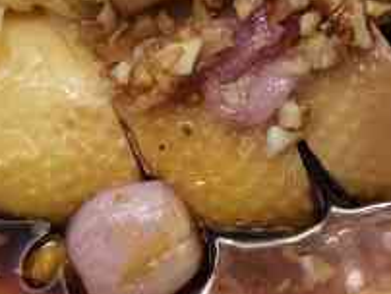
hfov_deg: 21.7
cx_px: 263
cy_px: -65
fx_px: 1018
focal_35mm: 90
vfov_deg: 15.8
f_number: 1.8
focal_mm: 4.75
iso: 200
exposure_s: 1/50
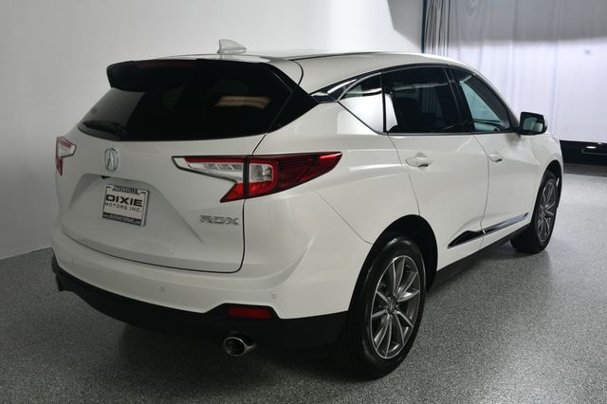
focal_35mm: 34
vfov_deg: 38.8
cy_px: 202
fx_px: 573
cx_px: 304
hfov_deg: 55.8
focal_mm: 23
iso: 100
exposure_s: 1/160
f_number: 13
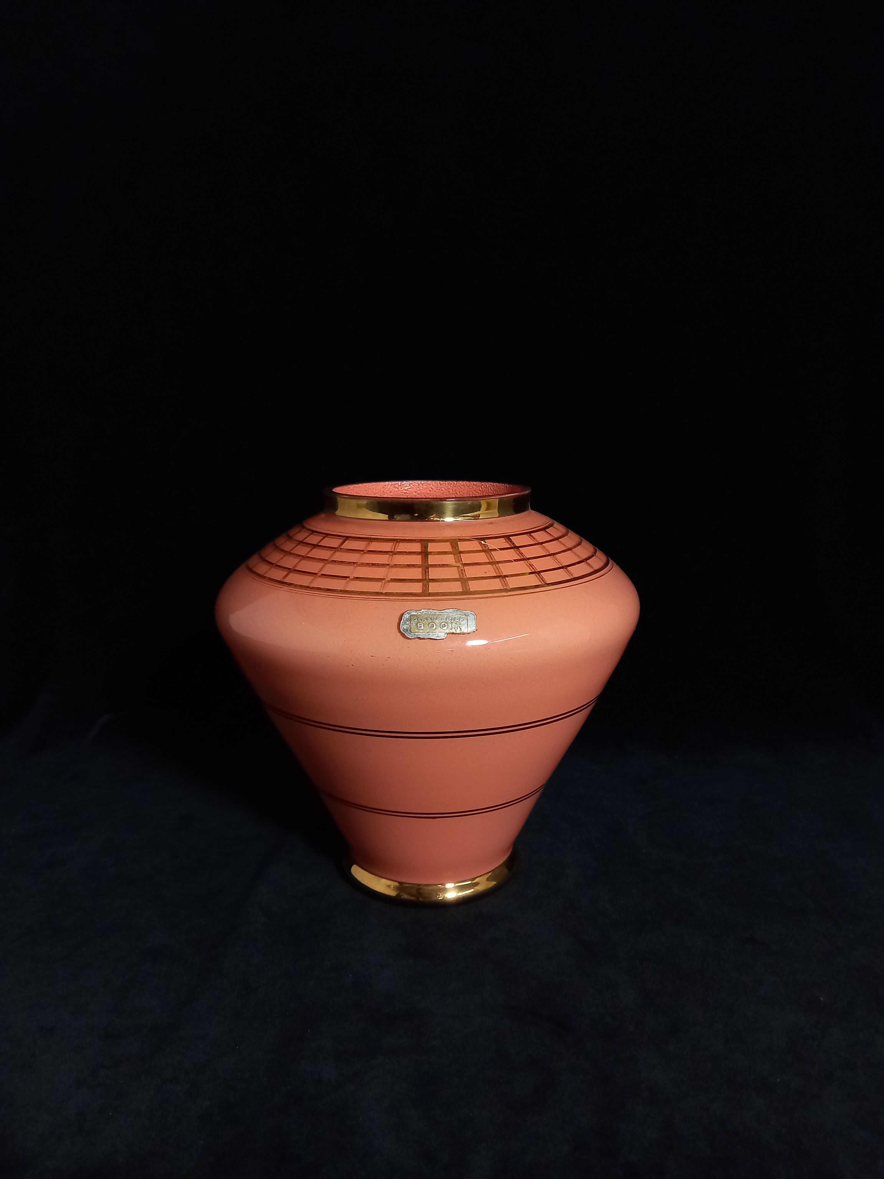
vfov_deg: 69.4
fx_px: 851
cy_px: 590
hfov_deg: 54.9
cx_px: 442
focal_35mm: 25
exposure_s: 1/100
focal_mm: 4.6
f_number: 2
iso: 400
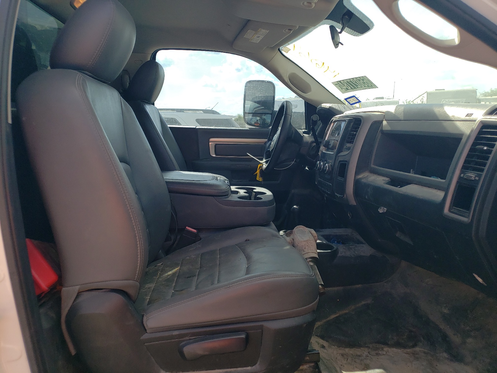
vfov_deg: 53.1
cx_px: 248
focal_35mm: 26
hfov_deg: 67.3
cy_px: 186
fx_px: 373
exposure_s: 1/1000
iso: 50
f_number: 1.5
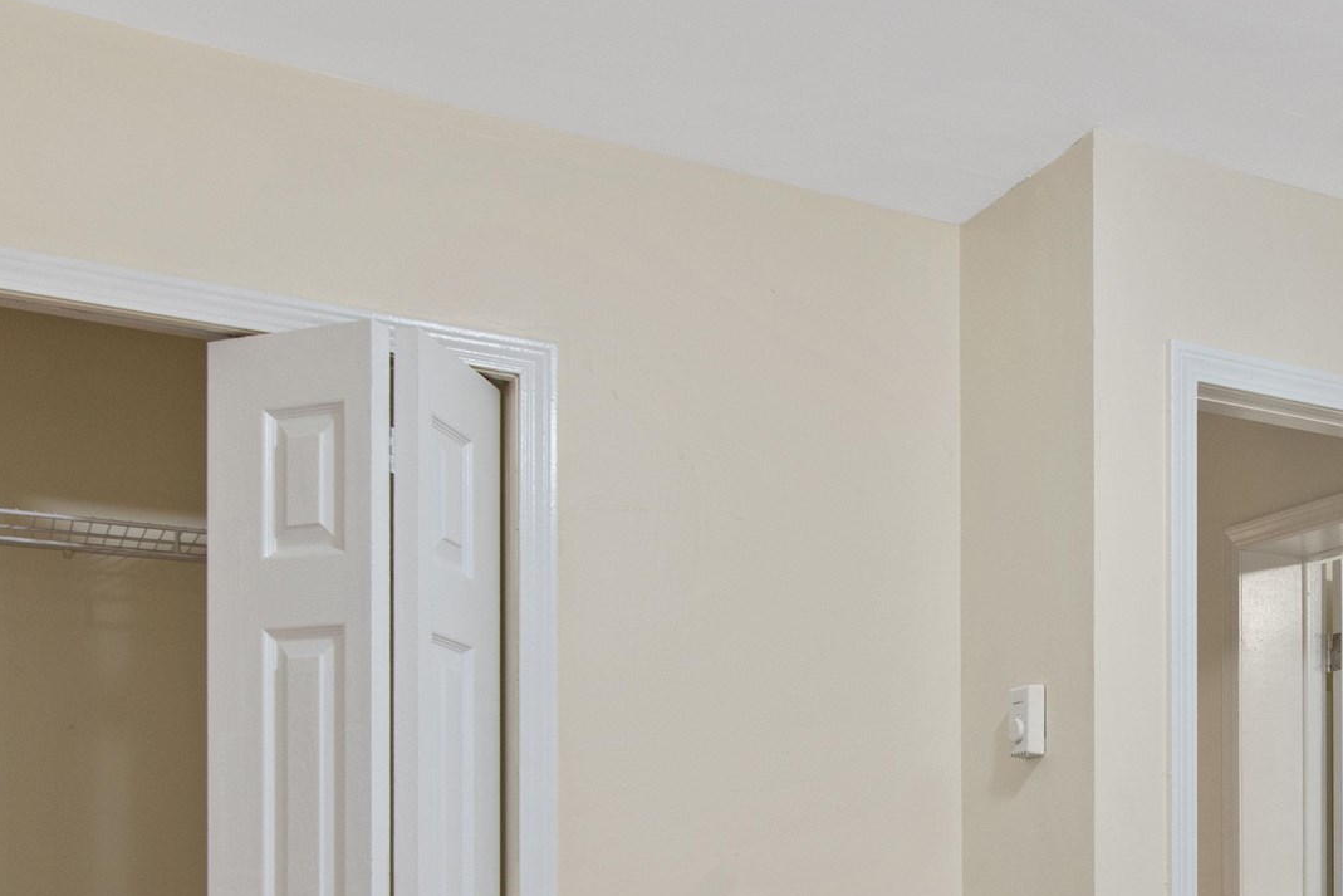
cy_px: 893
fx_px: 1716
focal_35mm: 46
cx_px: 1162
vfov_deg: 27.6
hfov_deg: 40.1
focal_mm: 16
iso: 400
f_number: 8
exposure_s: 1/4
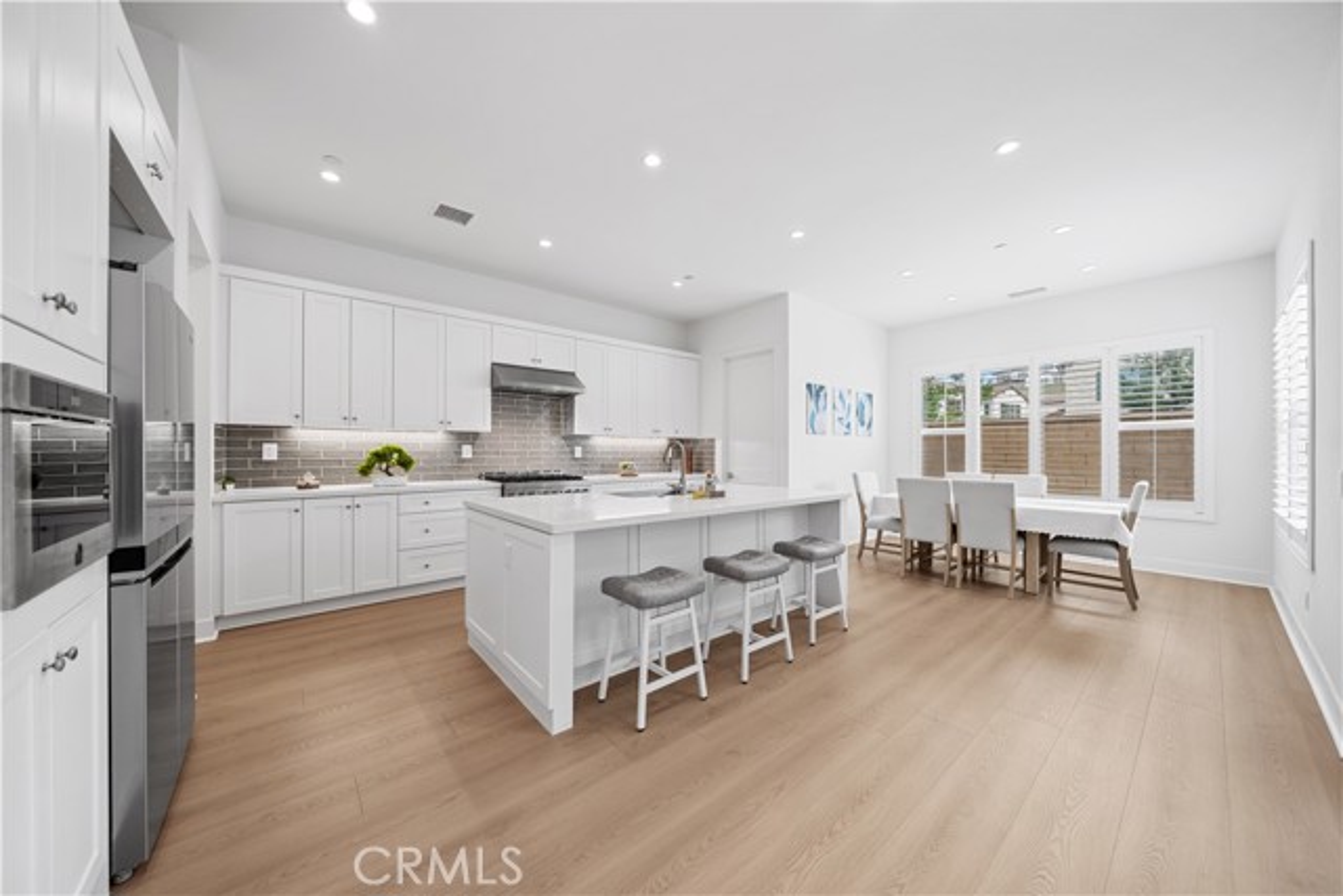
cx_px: 672
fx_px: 448
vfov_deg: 90.0
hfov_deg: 112.6
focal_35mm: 12
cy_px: 448
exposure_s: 1/25
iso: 200
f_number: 4
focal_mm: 12
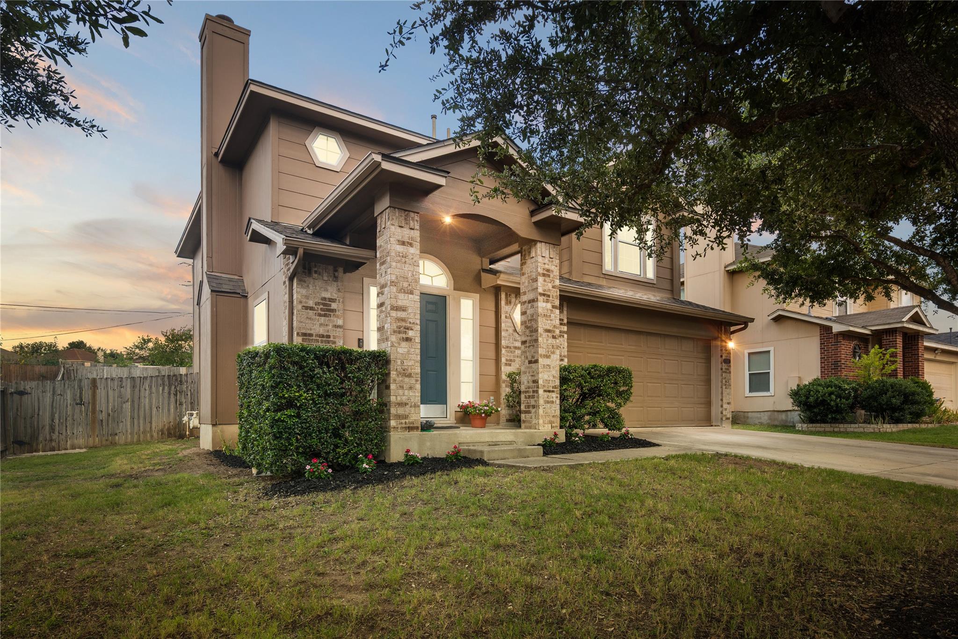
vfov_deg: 64.5
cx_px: 479
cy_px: 320
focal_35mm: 19
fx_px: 506
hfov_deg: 86.9
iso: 800
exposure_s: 1/3
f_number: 8
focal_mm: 19
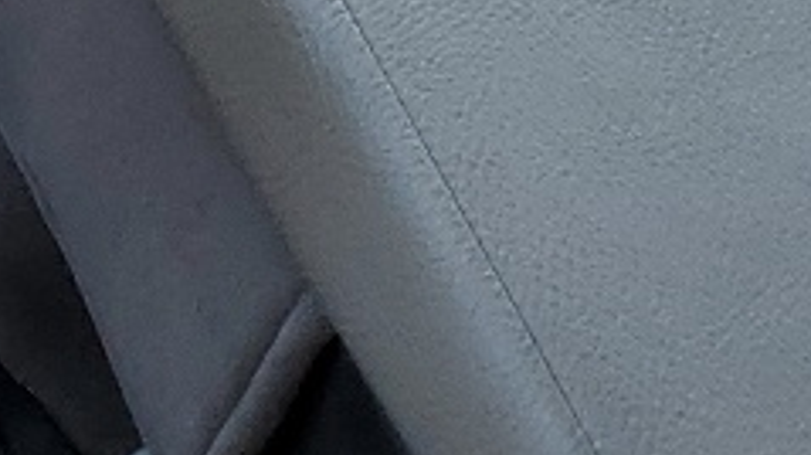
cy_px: -917
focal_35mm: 190
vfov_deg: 5.9
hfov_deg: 10.6
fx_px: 4083
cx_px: -652
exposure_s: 1/370
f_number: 1.5
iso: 50
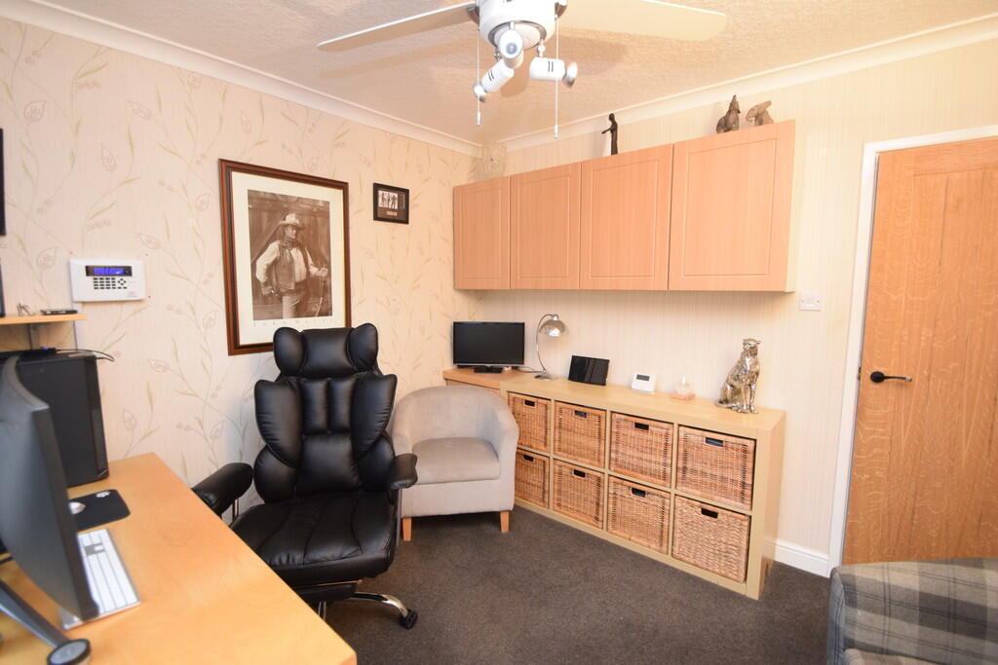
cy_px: 332
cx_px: 499
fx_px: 457
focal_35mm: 16
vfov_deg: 72.1
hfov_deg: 95.0
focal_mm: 11
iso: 1250
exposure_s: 1/60
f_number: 3.5
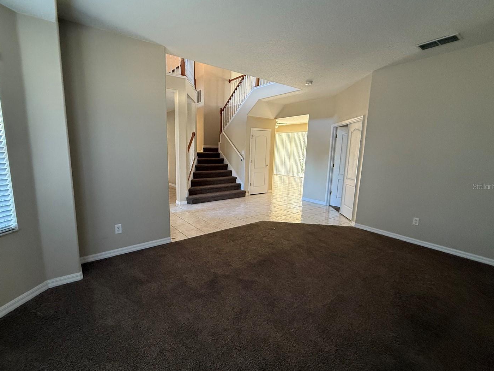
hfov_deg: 94.2
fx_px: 228
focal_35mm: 16
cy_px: 186
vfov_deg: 78.1
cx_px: 224
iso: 400
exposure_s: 1/60
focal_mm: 2.22
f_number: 2.2
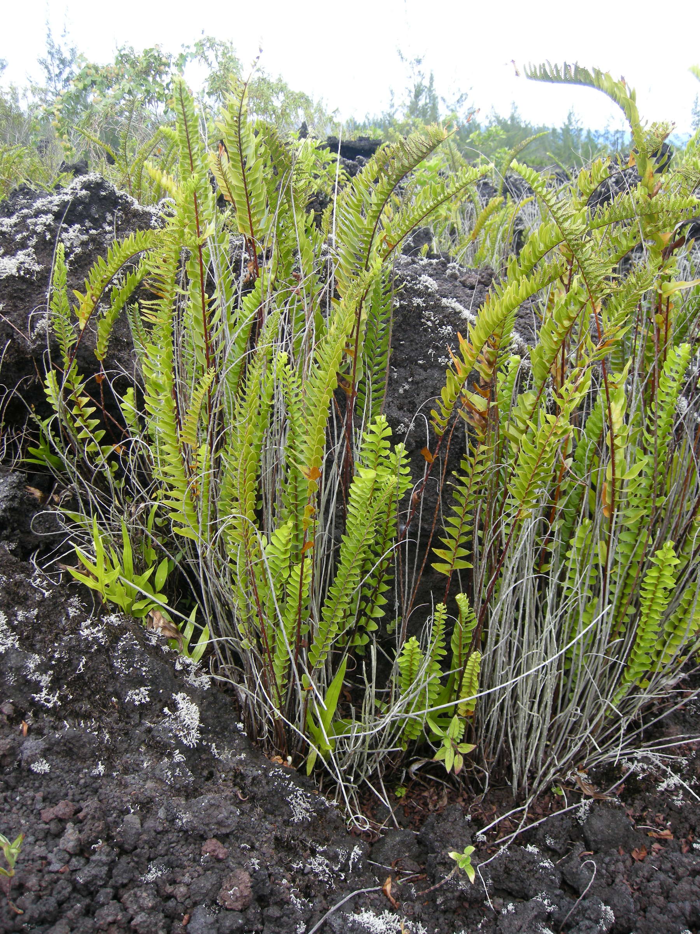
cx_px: 350
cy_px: 467
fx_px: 944
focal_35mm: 35
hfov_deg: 40.7
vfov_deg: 52.6
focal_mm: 7.5
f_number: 3.4
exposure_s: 1/71
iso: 64
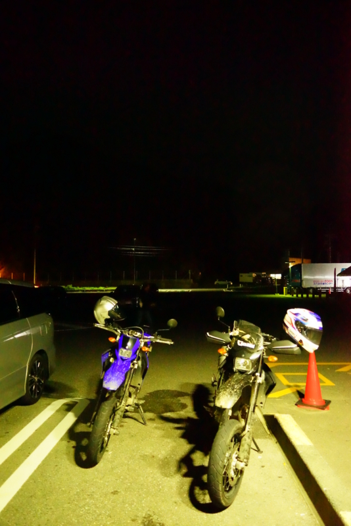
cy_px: 263
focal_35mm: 27
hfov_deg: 48.0
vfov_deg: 67.4
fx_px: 395
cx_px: 176
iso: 25600
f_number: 3.5
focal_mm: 27
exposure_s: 1/30
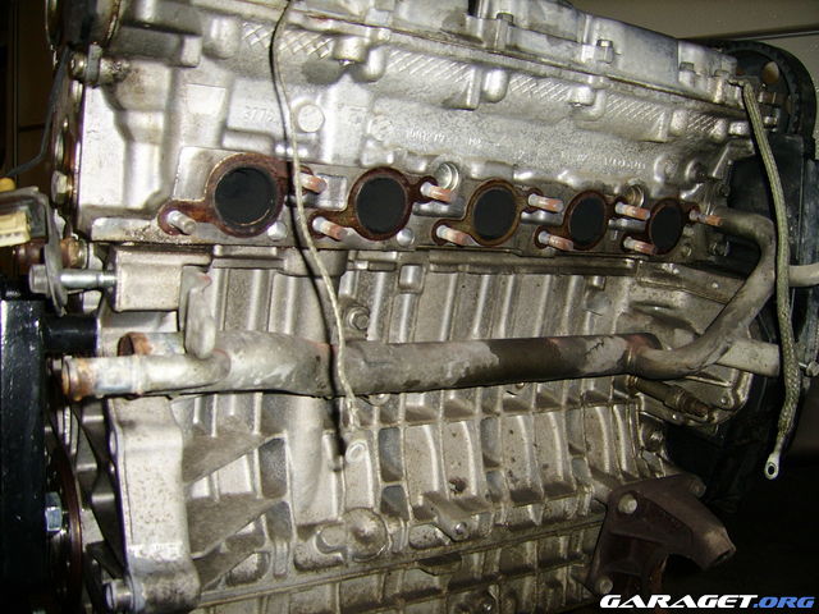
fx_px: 828
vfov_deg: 40.7
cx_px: 410
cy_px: 307
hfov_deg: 52.6
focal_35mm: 35
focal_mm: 5.95
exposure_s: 1/30
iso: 100
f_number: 2.8
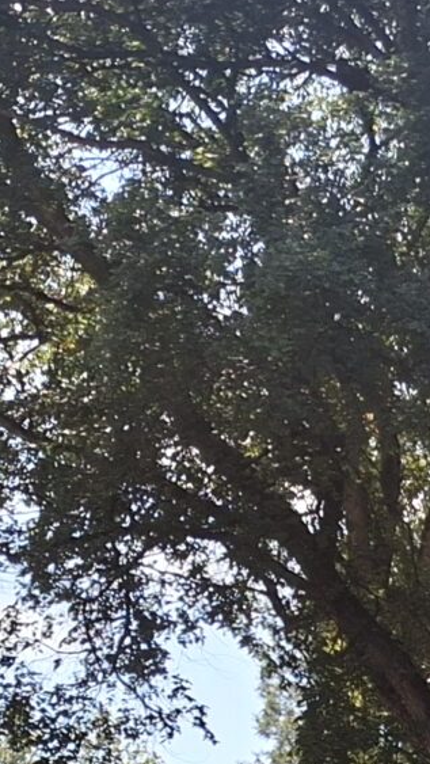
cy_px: 1295
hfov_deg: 9.3
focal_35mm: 114
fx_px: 2309
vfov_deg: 16.3
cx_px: 1106
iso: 50
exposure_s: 1/836
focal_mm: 5.54
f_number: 1.8
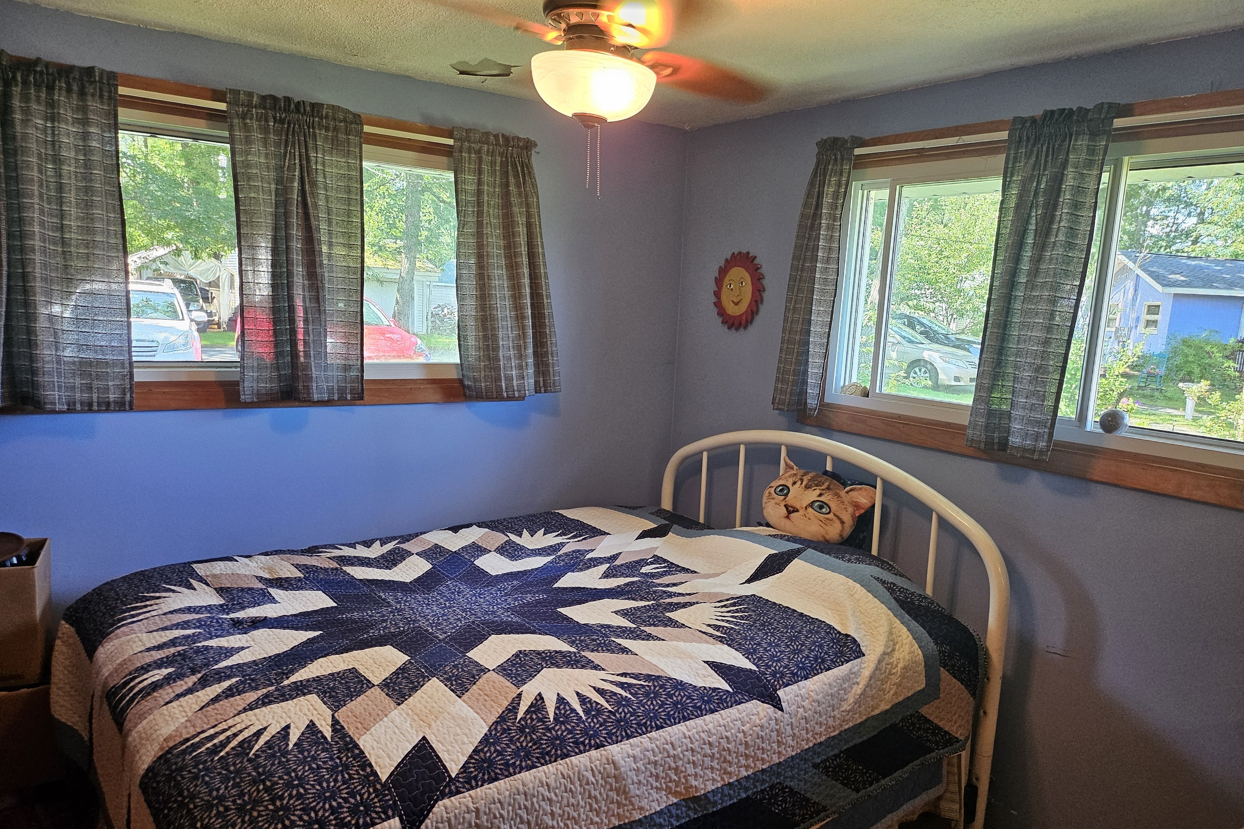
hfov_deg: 71.5
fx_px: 864
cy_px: 458
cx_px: 622
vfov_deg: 51.2
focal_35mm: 25
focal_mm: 5
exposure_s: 1/120
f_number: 1.8
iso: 250
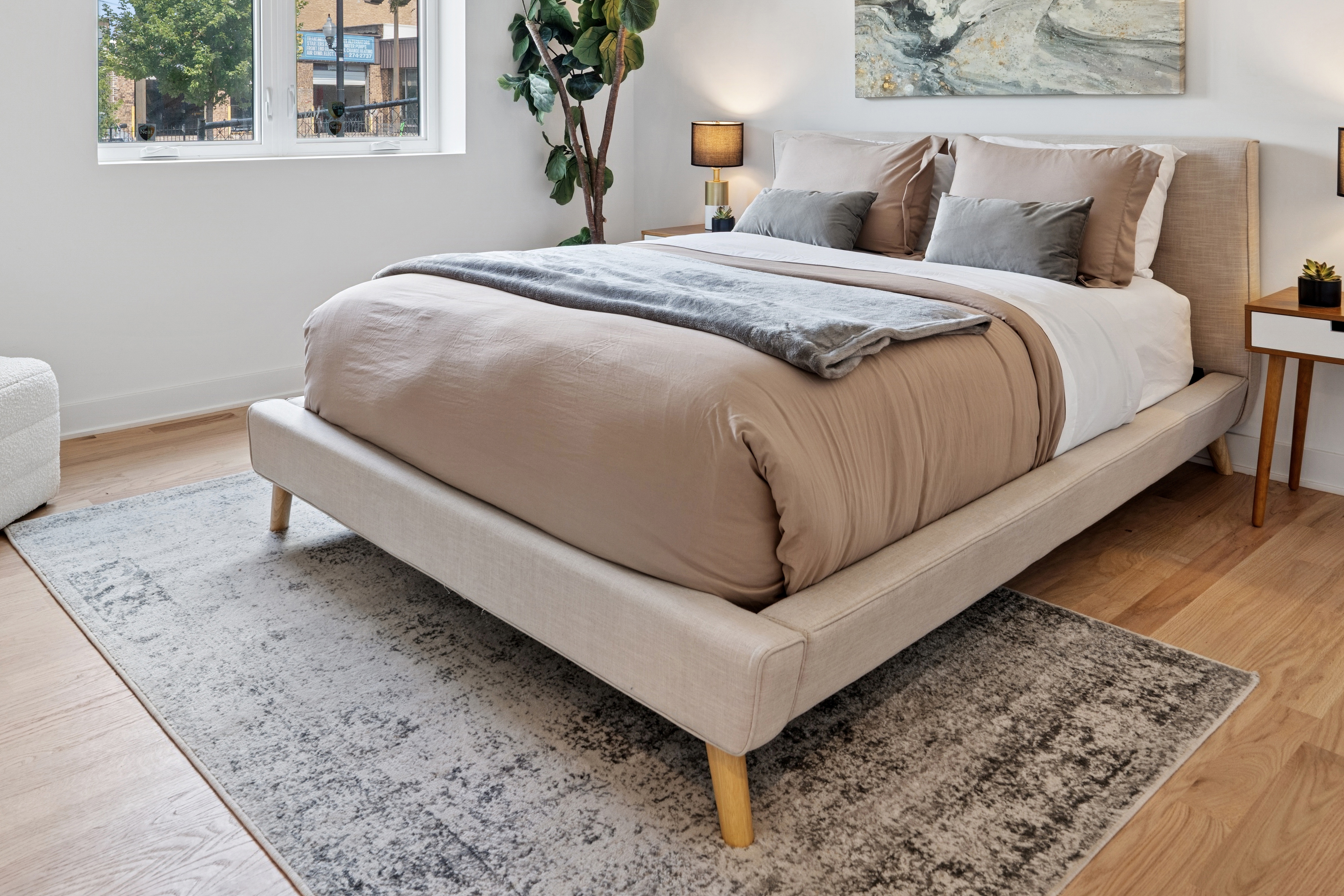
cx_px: 673
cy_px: 126
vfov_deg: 43.2
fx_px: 1045
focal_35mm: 28
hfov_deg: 65.5
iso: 200
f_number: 8
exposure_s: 1/30
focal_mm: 16
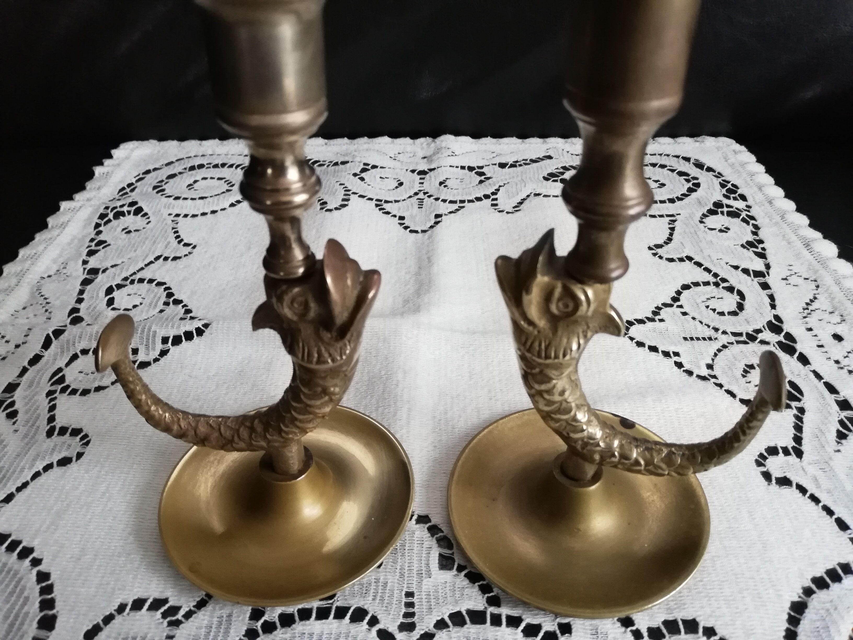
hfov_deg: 67.3
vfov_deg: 53.1
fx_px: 641
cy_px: 320
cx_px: 426
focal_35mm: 26
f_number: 2.2
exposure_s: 1/25
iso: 400
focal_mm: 3.81
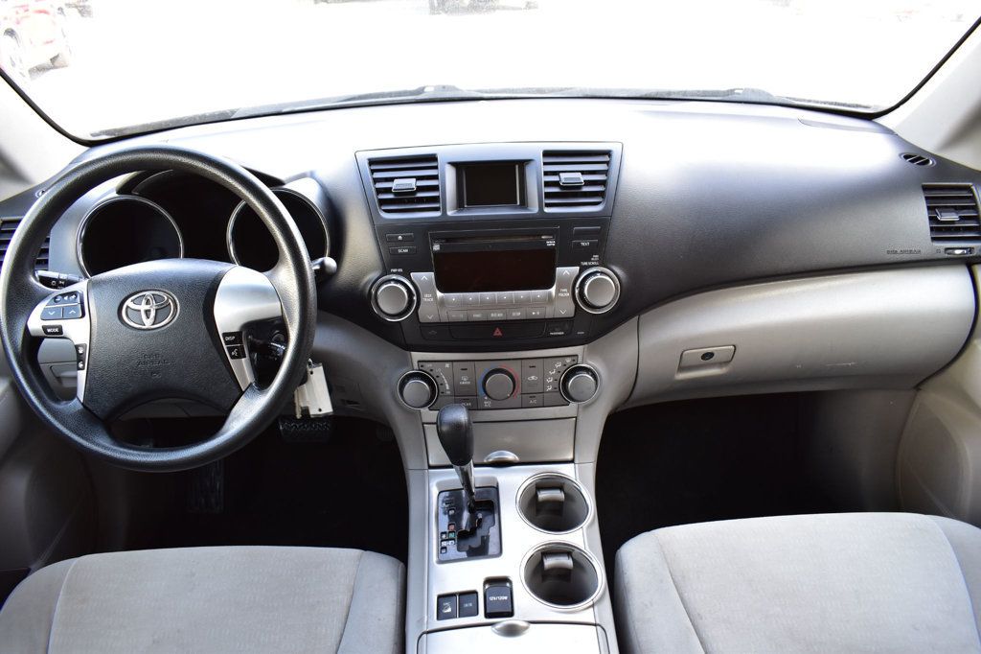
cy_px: 327
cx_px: 490
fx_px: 735
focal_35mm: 27
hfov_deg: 67.4
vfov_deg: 47.9
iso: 400
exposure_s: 1/25
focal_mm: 18
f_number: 7.1
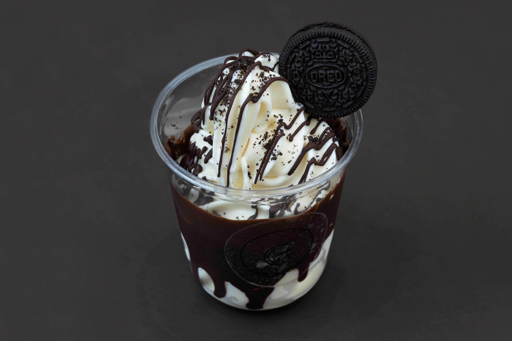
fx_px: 995
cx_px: 256
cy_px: 170
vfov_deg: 19.5
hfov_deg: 28.8
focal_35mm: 70
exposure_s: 1/320
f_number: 7.1
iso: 800
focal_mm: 70
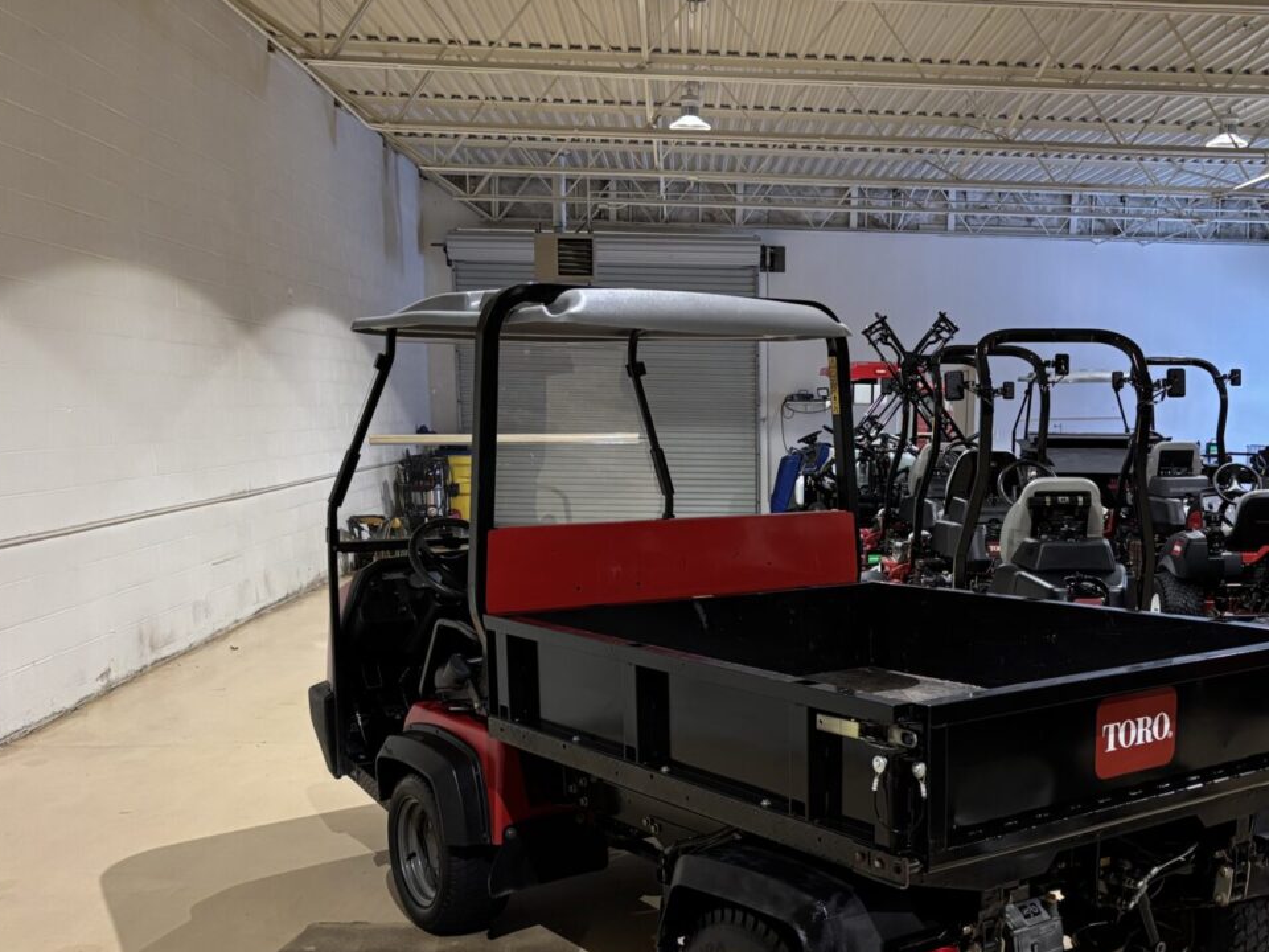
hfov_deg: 47.4
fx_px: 1430
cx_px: 805
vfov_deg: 36.2
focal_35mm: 39
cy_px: 682
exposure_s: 1/60
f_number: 1.6
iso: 250
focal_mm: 5.96
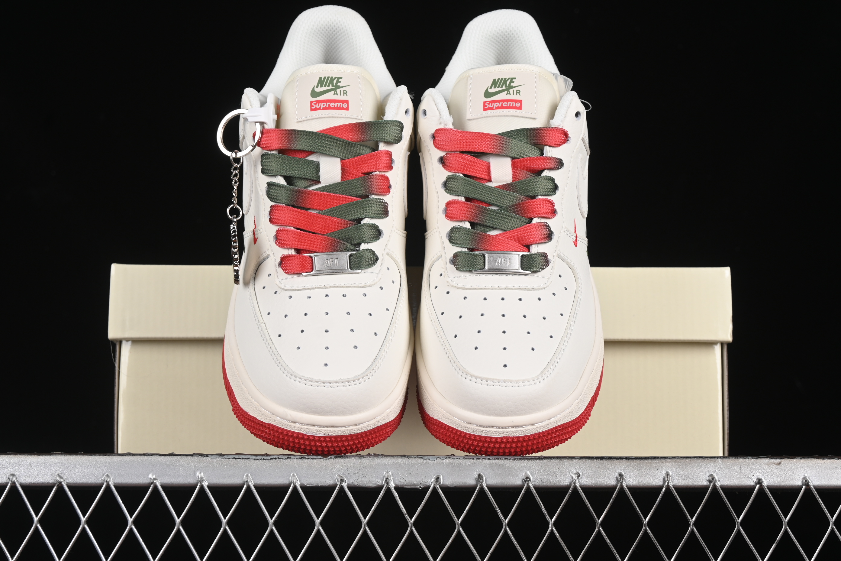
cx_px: 420
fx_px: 1752
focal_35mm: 75
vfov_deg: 18.2
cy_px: 280
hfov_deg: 27.0
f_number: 8
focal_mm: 50
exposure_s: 1/80
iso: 160
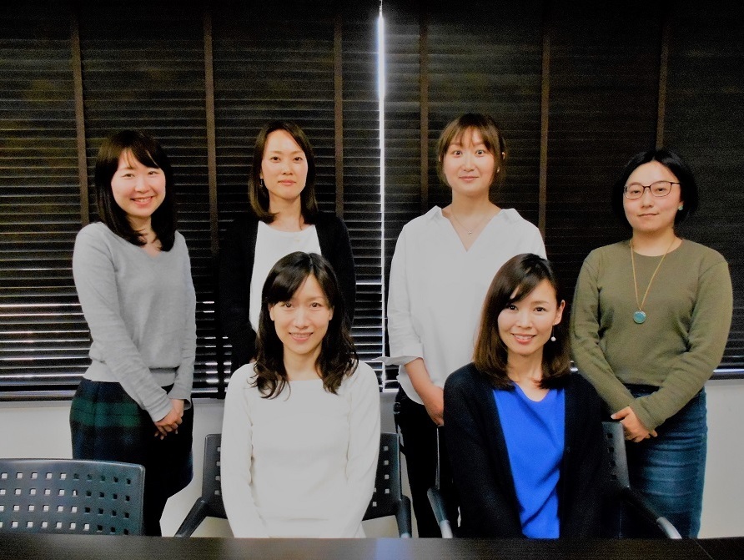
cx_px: 372
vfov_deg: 53.2
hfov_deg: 67.2
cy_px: 280
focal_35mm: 26
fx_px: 559
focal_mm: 4.6
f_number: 3.2
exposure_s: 1/60
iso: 800
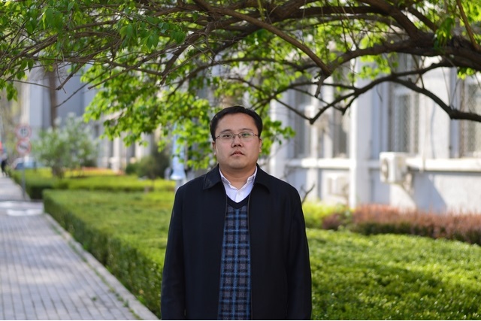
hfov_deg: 27.0
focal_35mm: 75
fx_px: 1002
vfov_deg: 18.2
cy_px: 160
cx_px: 240
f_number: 2.2
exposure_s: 1/1600
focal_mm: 50
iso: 400
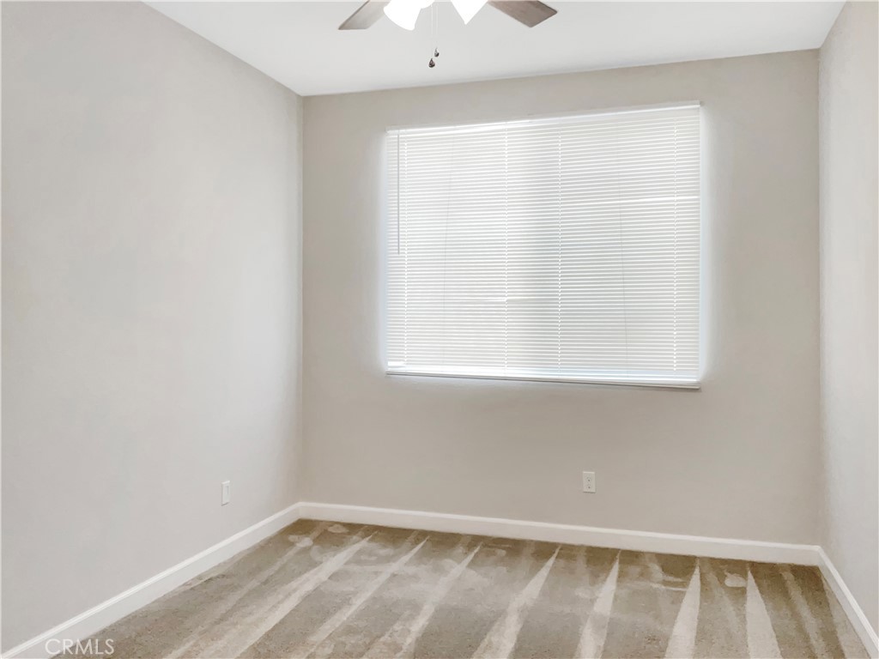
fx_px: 736
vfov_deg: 48.2
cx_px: 440
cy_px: 330
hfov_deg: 61.7
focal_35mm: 29
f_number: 1.8
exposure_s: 1/60
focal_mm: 3
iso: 40
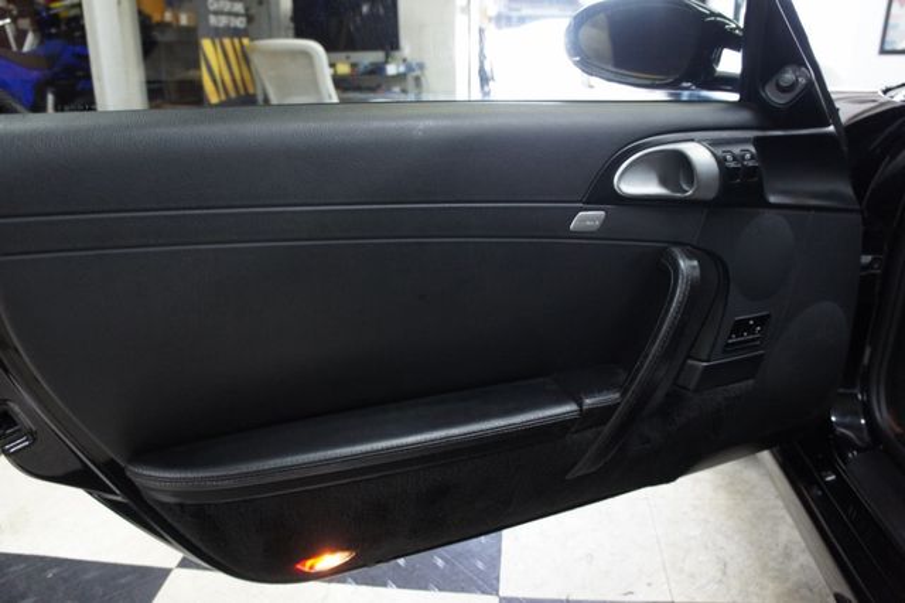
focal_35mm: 27
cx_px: 452
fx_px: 678
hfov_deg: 67.4
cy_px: 302
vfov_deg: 47.9
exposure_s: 1/30
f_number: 3.5
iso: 800
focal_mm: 18
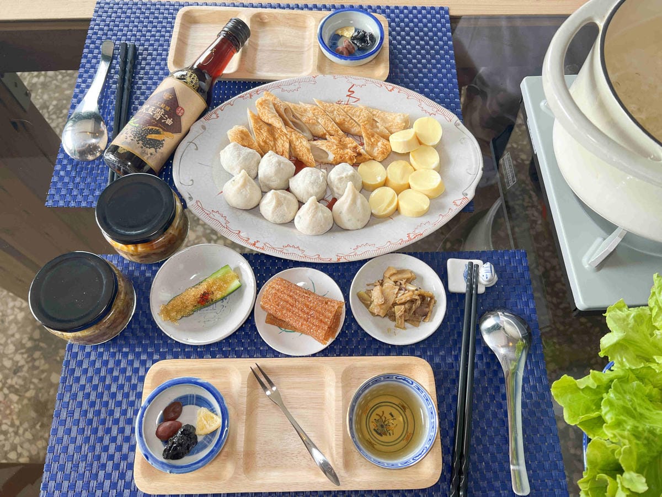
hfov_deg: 67.3
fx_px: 497
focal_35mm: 26
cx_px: 331
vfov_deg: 53.1
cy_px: 248
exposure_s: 1/121
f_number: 1.5
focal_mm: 5.7
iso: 32
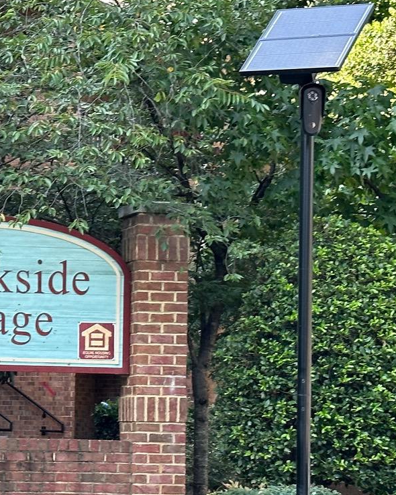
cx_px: -174
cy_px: 324
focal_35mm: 130
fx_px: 1905
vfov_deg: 14.8
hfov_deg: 11.4
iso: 64
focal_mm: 6.86
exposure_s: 1/191
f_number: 1.78
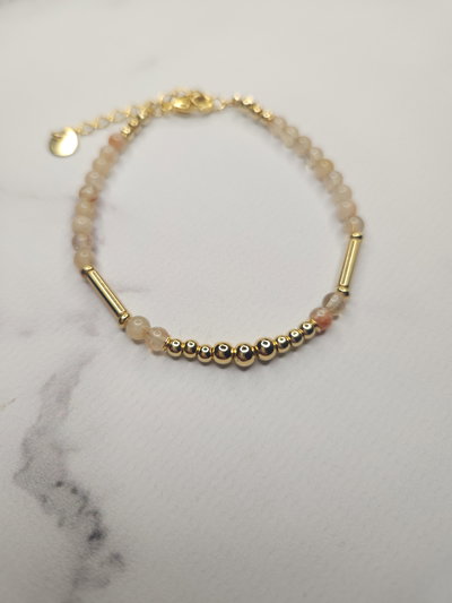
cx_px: 226
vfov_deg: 73.9
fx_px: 400
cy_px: 302
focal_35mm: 23
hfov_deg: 58.9
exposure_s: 1/30
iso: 50
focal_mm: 5.4
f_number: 1.8
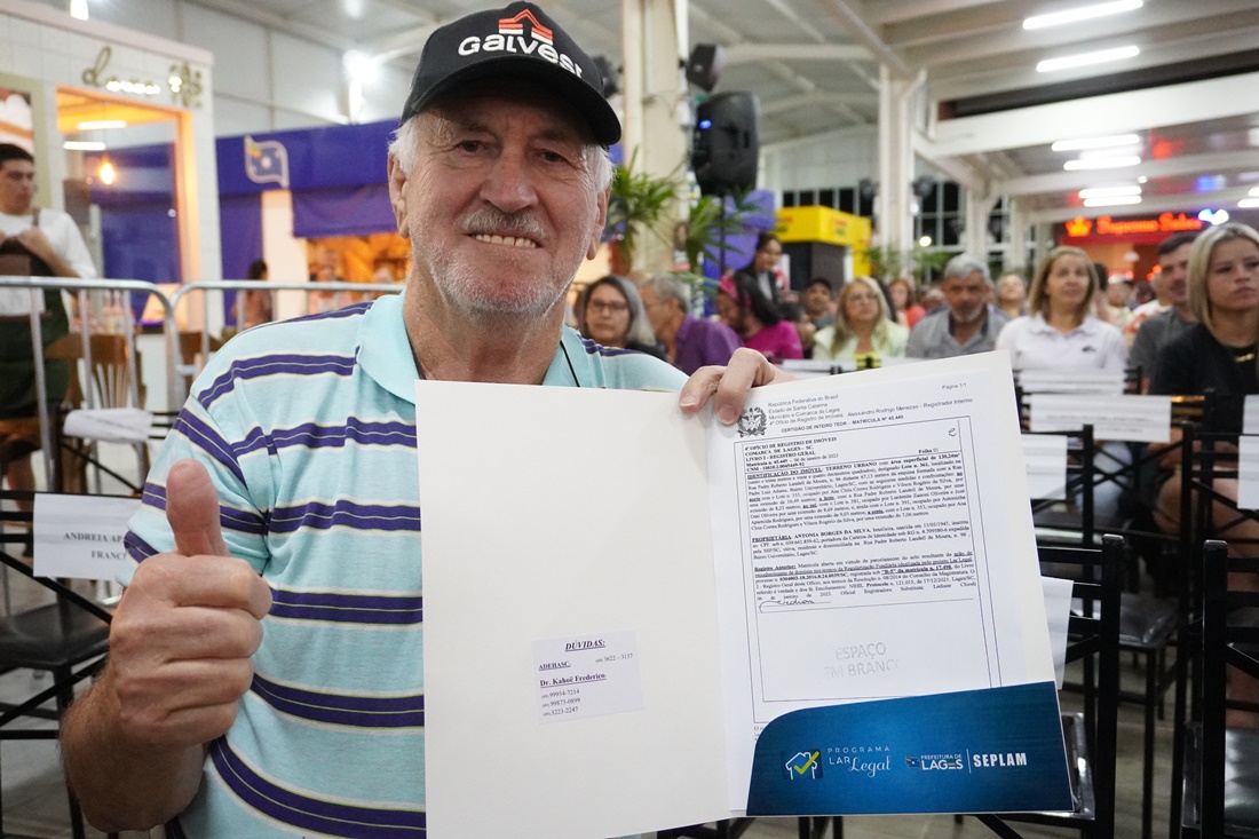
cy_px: 420
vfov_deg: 43.6
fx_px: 1049
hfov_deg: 61.9
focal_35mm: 30
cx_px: 630
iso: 6400
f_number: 4
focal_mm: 20
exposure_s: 1/125
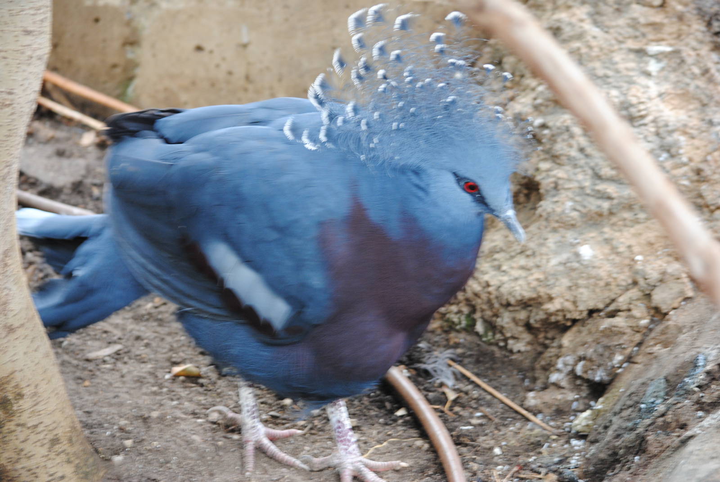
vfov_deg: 10.0
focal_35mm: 138
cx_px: 360
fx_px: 2763
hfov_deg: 14.8
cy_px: 241
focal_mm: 92
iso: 400
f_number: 4.5
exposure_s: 1/30
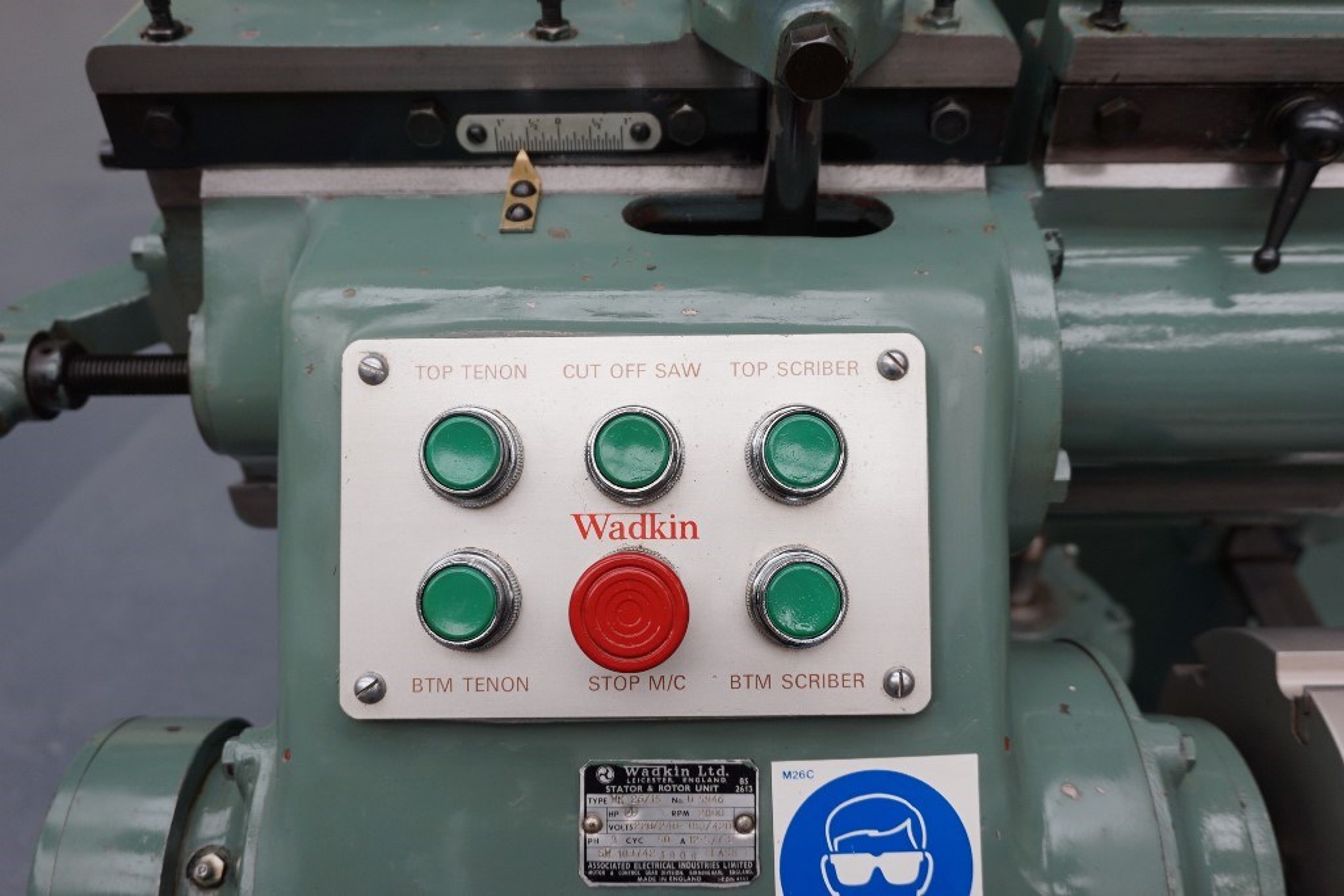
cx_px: 672
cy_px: 448
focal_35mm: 32
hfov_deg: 59.5
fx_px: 1176
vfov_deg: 41.7
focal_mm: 21
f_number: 4
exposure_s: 1/60
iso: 125
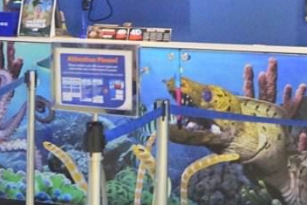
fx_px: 908
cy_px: -32
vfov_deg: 12.6
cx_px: 49
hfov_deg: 19.0
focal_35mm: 106
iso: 3200
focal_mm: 25
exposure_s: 1/60
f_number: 4.5
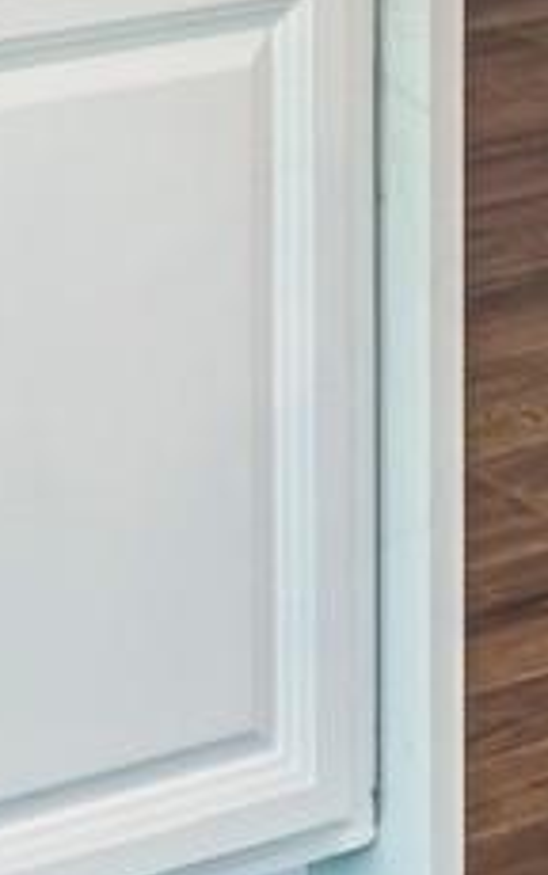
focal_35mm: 154
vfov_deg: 11.6
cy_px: -1075
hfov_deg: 8.5
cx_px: -27
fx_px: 3675
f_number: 2.8
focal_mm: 17
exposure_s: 1/25
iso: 500
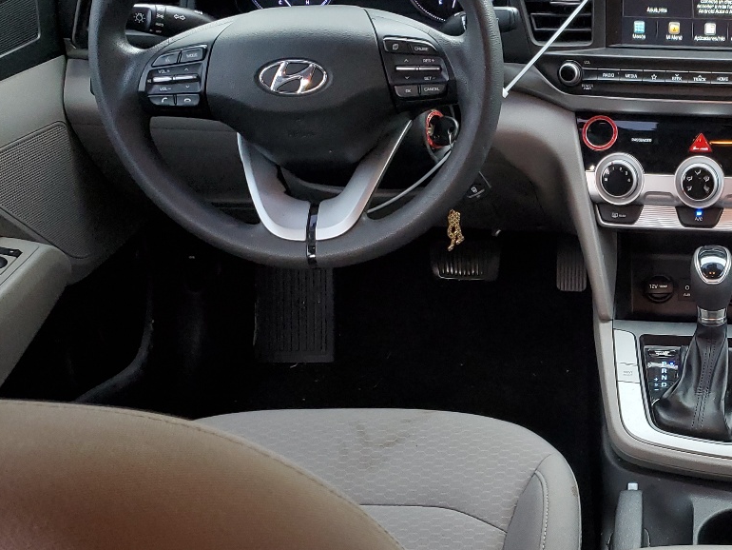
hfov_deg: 33.2
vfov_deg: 26.8
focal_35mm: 54
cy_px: 383
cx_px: 694
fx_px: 1142
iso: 118
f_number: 1.5
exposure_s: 1/60.2
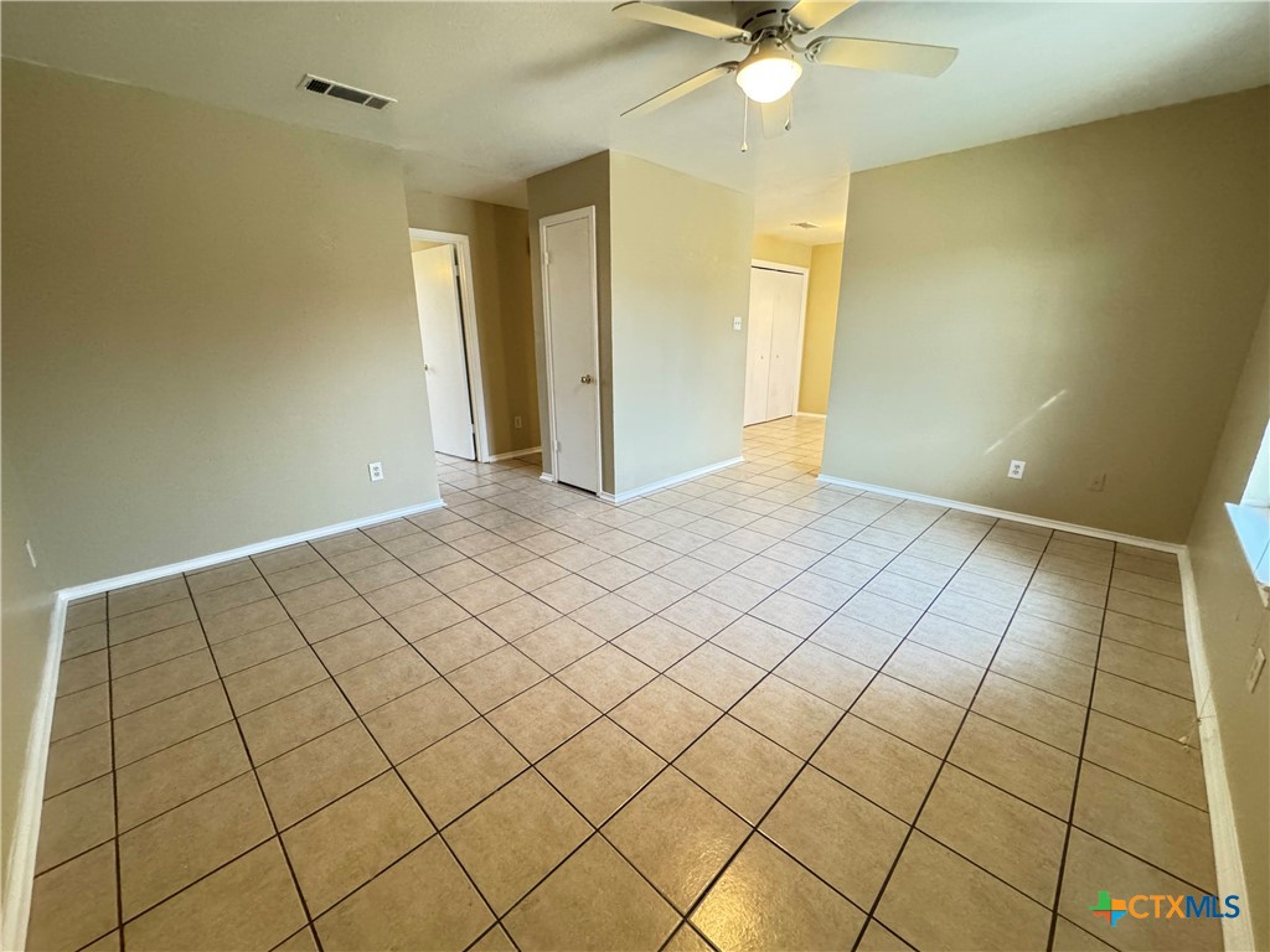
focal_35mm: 14
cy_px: 476
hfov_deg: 102.1
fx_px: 514
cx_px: 635
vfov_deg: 85.7
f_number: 2.2
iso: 1000
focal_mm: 2.22
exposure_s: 1/60
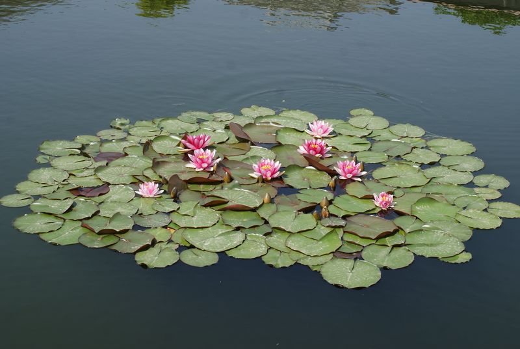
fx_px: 1085
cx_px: 260
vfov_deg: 18.2
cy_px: 174
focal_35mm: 75
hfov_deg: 27.0
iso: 100
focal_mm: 50
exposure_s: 1/200
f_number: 9
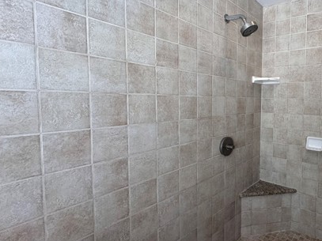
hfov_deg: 70.5
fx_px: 205
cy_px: 113
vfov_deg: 61.0
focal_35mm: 22
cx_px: 247
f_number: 2.2
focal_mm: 2.22
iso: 160
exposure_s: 1/60
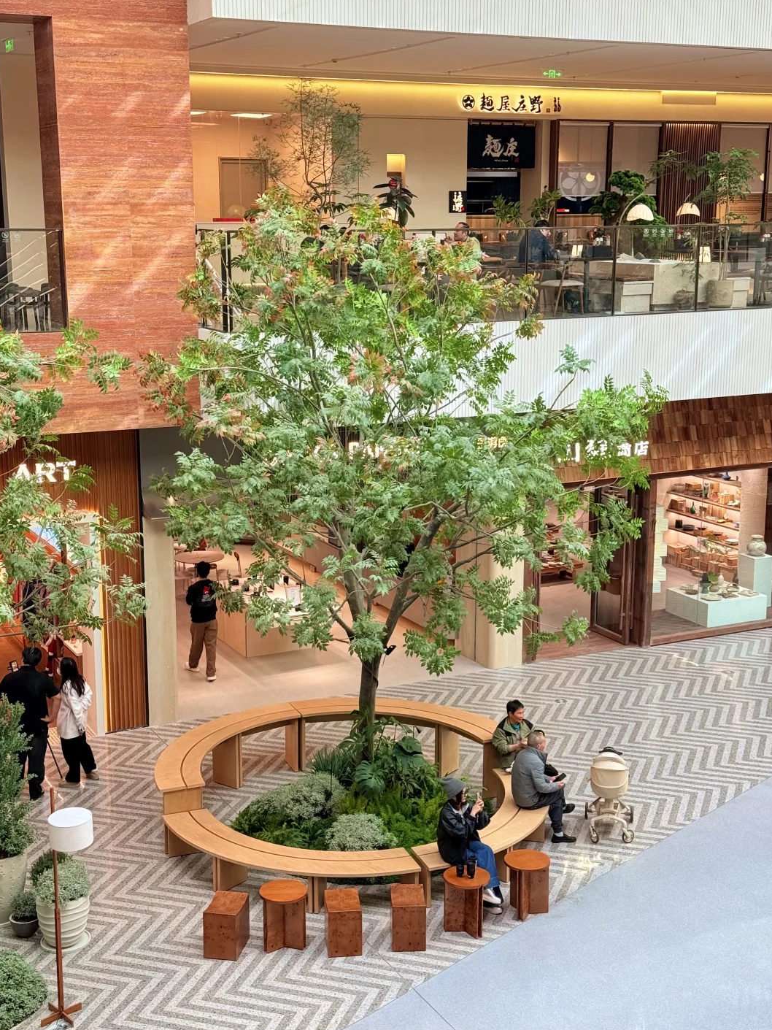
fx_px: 1457
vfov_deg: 38.9
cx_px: 388
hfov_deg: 29.7
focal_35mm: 49
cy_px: 522
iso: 125
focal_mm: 6.76
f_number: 1.78
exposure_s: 1/225
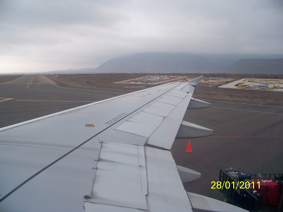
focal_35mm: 33
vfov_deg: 42.9
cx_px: 142
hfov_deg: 55.4
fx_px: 270
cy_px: 106
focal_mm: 5.85
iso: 64
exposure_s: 1/250
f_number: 2.8
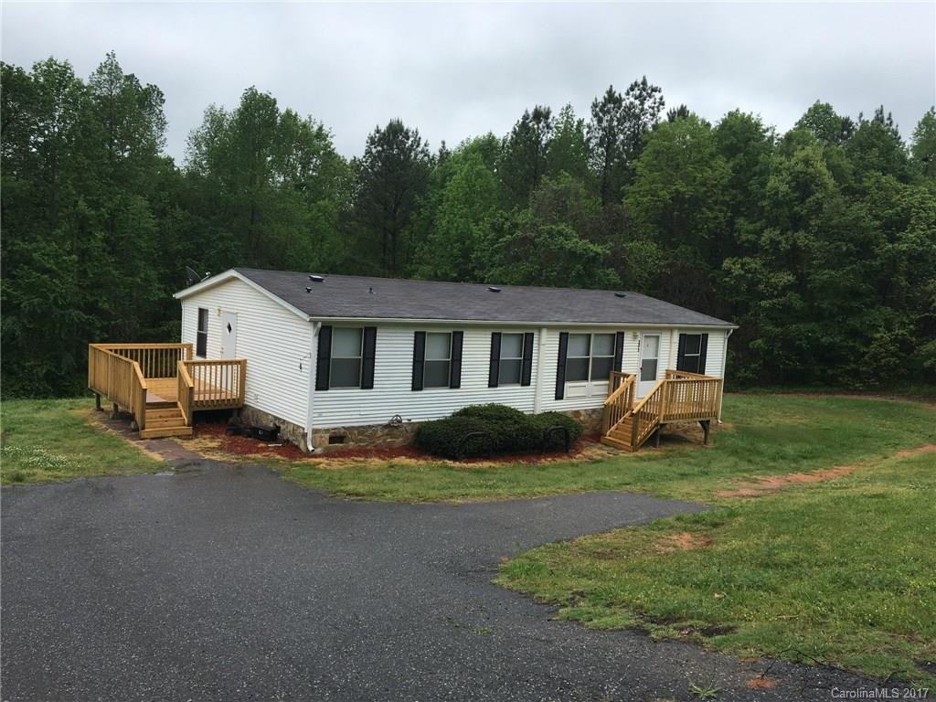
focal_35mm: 29
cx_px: 468
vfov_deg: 48.2
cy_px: 351
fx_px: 784
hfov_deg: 61.7
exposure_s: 1/864
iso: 25
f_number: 2.2
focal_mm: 4.15
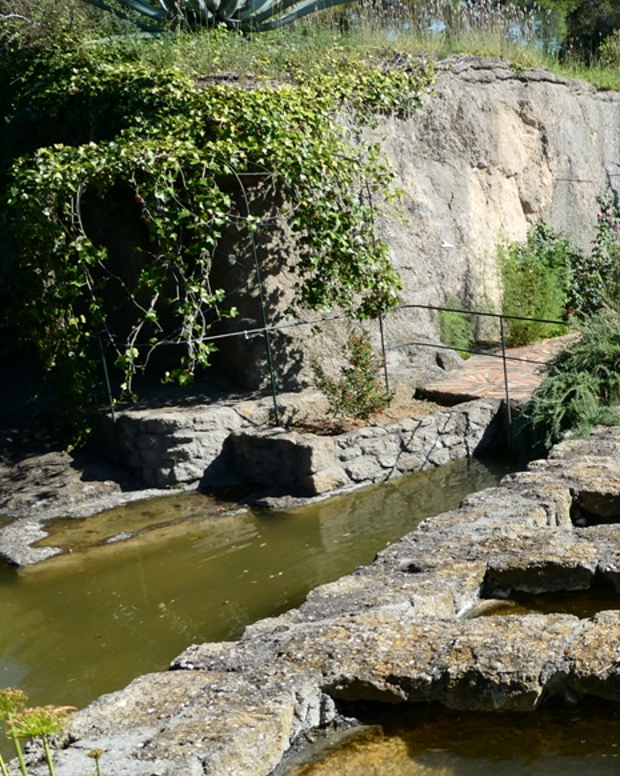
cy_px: 436
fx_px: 1102
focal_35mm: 48
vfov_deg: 38.7
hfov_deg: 27.9
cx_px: 728
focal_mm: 4.3
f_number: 3.3
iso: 80
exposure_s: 1/640
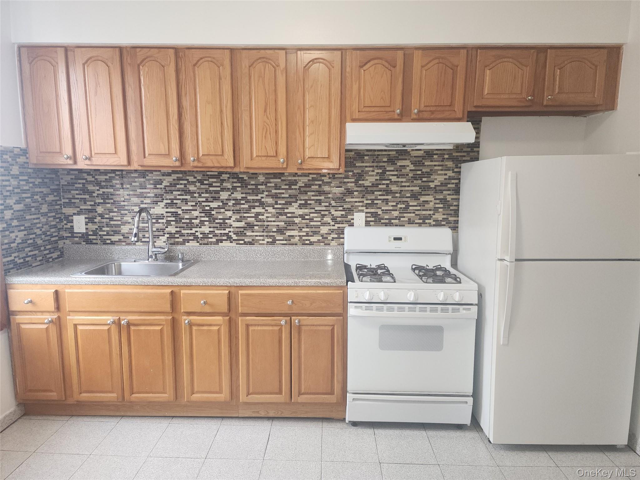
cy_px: 240
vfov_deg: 58.9
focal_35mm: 23
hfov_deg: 73.9
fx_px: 425
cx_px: 320
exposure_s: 1/60
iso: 125
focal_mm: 6.4
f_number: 1.8
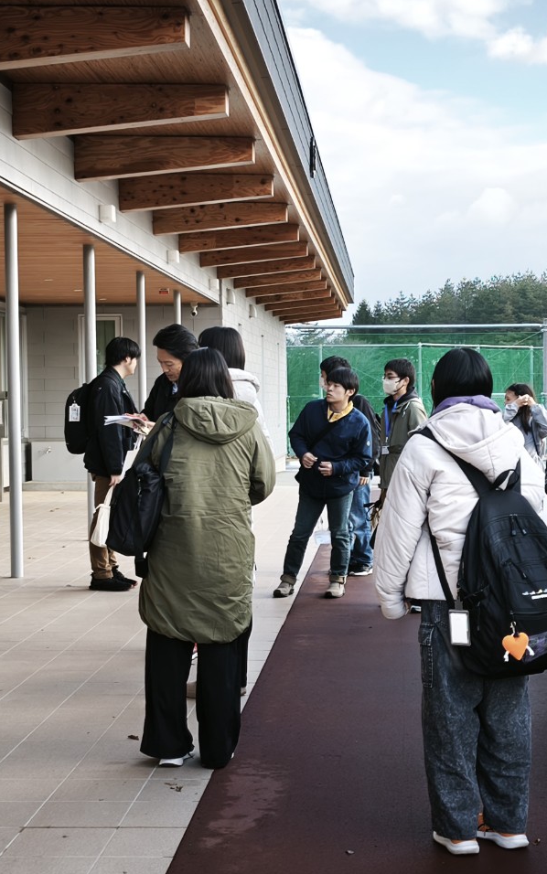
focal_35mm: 61
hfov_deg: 21.2
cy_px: 438
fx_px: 1454
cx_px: 378
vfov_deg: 33.5
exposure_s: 1/165
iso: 50
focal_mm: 6.45
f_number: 1.62
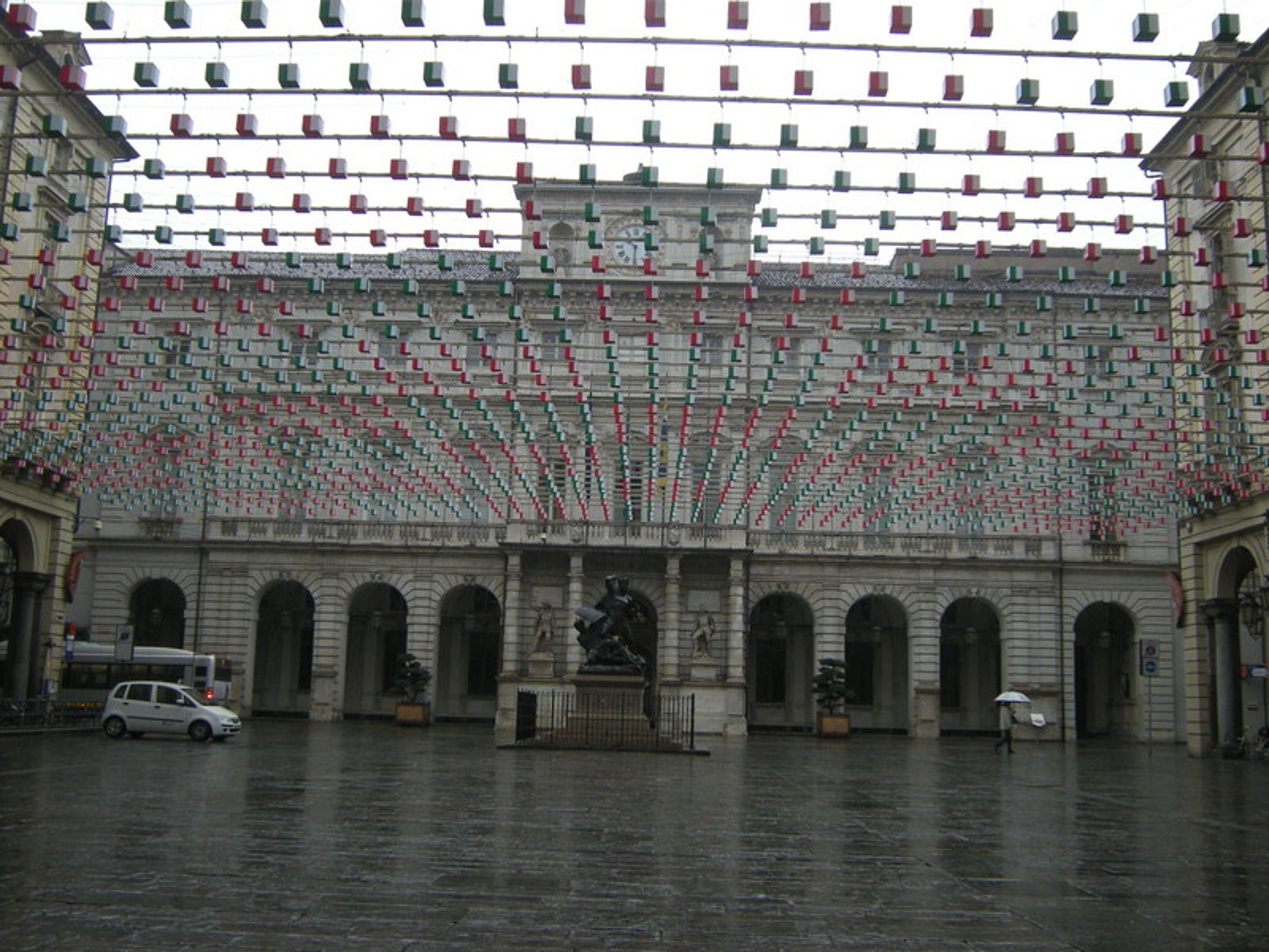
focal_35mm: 38
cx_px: 634
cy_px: 476
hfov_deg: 49.0
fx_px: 1393
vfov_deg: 37.7
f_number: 3.2
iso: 136
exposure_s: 1/58.1
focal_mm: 6.3
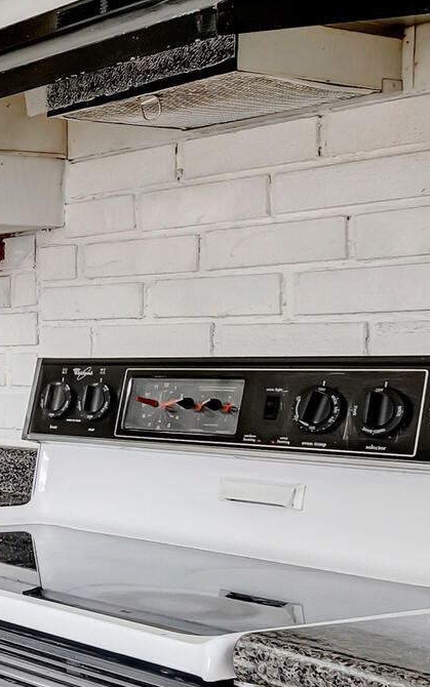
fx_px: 1068
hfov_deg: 16.8
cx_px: -437
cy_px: 370
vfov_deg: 35.7
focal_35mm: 57
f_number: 8
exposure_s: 1/40
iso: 500
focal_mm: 10
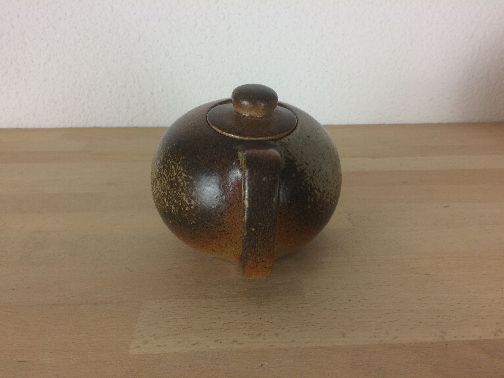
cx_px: 252
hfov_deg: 61.7
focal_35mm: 29
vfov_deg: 48.2
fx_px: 422
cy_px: 189
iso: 40
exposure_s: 1/50
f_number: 2.2
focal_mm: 4.15
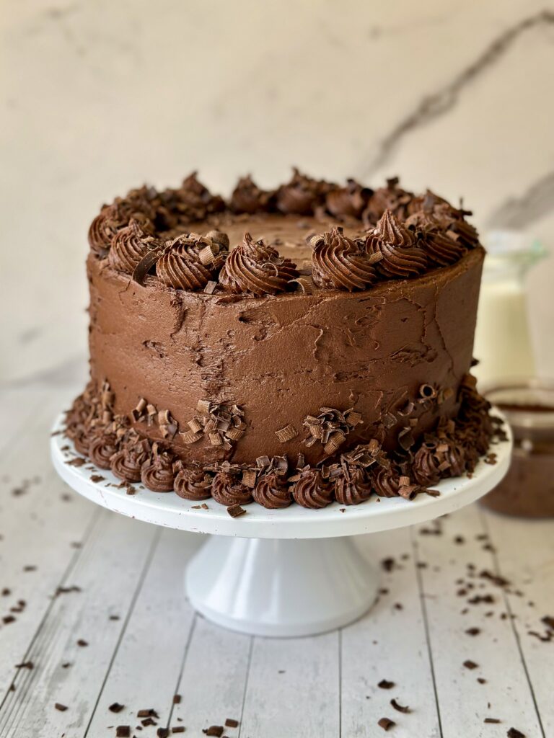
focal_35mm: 48
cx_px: 277
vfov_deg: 39.7
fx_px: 1024
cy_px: 369
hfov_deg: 30.3
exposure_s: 1/140
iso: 64
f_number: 1.8
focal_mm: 6.86
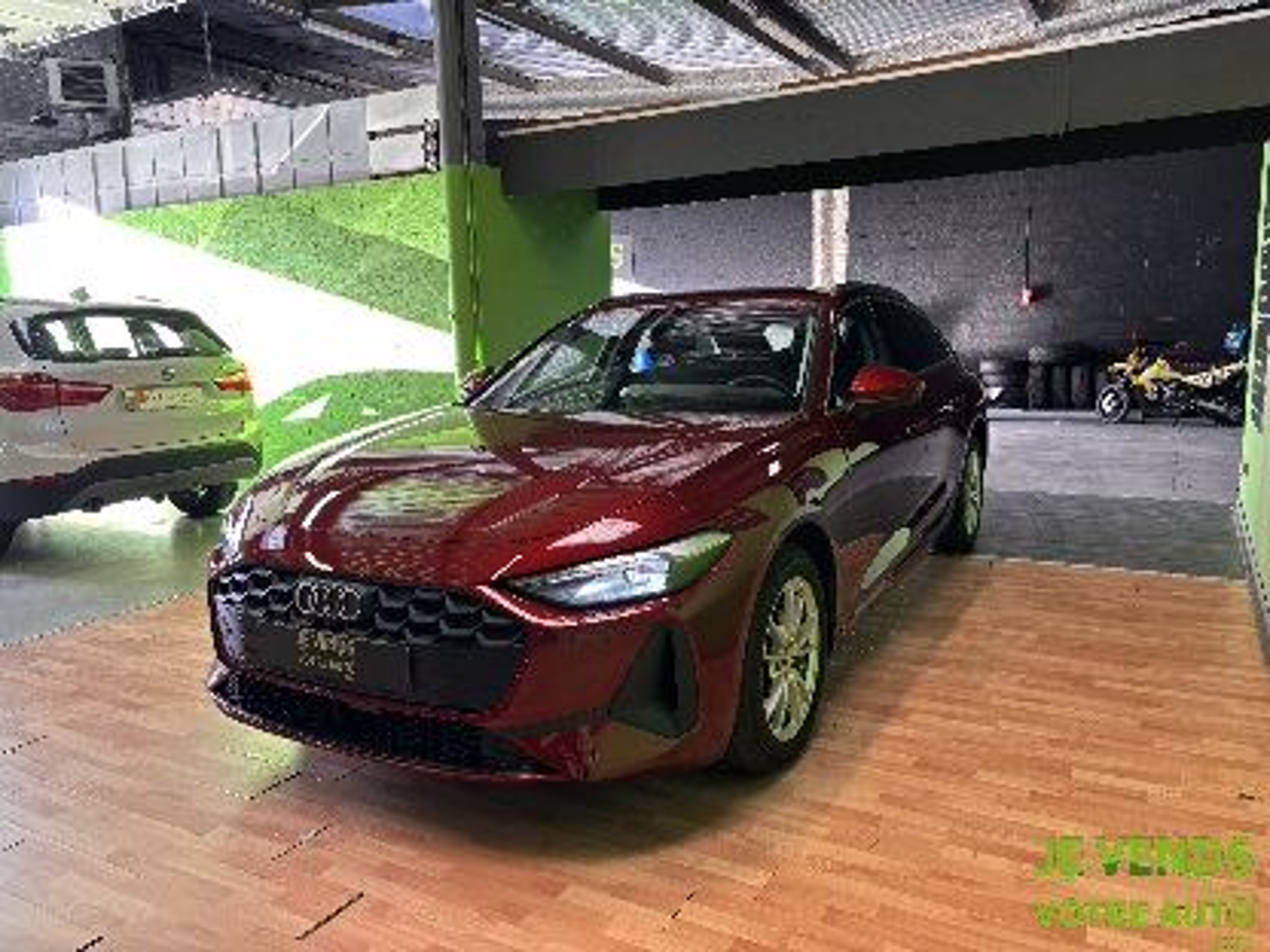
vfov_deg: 53.1
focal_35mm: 26
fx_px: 954
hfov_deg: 67.3
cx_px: 635
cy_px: 476
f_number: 1.6
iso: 125
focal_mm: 5.96
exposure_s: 1/100
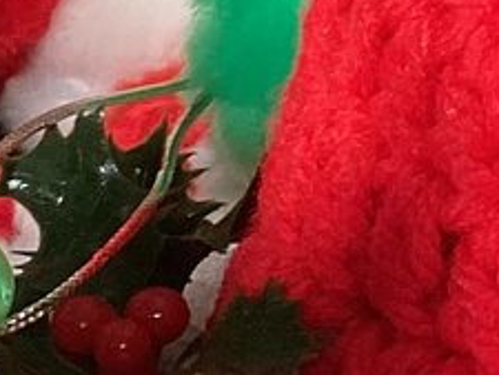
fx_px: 3000
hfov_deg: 7.8
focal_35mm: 208
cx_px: -1159
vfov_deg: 7.1
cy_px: 534
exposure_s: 1/60
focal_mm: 3.3
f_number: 2.4
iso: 64
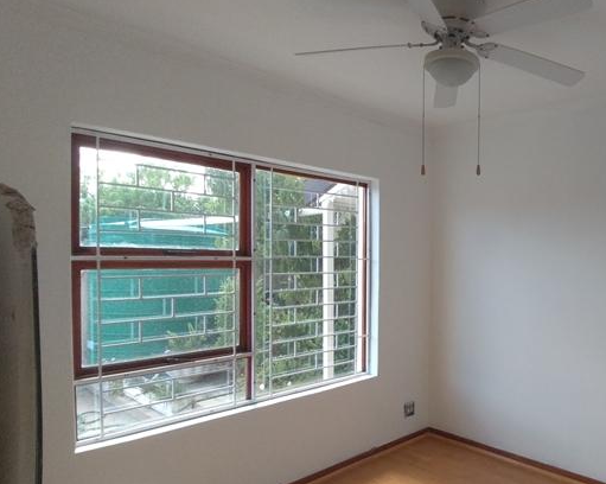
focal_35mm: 26
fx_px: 466
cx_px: 466
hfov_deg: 61.7
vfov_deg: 54.7
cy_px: 274
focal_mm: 1.79
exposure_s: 1/120
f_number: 2.4
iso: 189
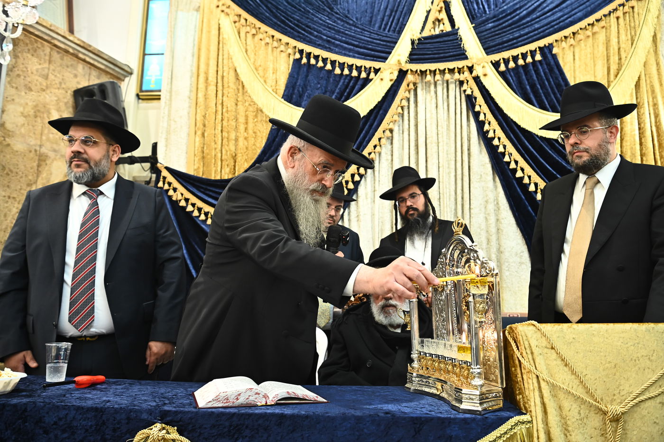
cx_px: 332
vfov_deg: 44.9
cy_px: 221
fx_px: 535
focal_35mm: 29
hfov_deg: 63.7
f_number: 4.5
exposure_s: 1/125
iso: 1600
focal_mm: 29
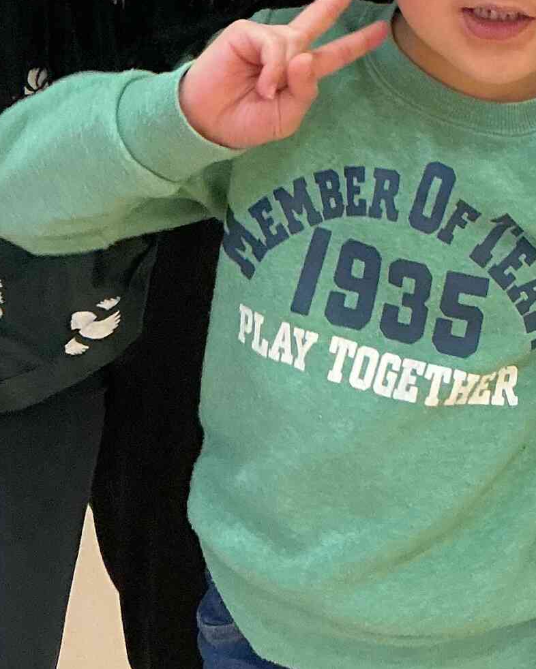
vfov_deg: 20.3
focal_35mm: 93
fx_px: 1844
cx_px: 427
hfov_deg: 16.4
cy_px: 113
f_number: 1.8
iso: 125
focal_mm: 3
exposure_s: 1/60
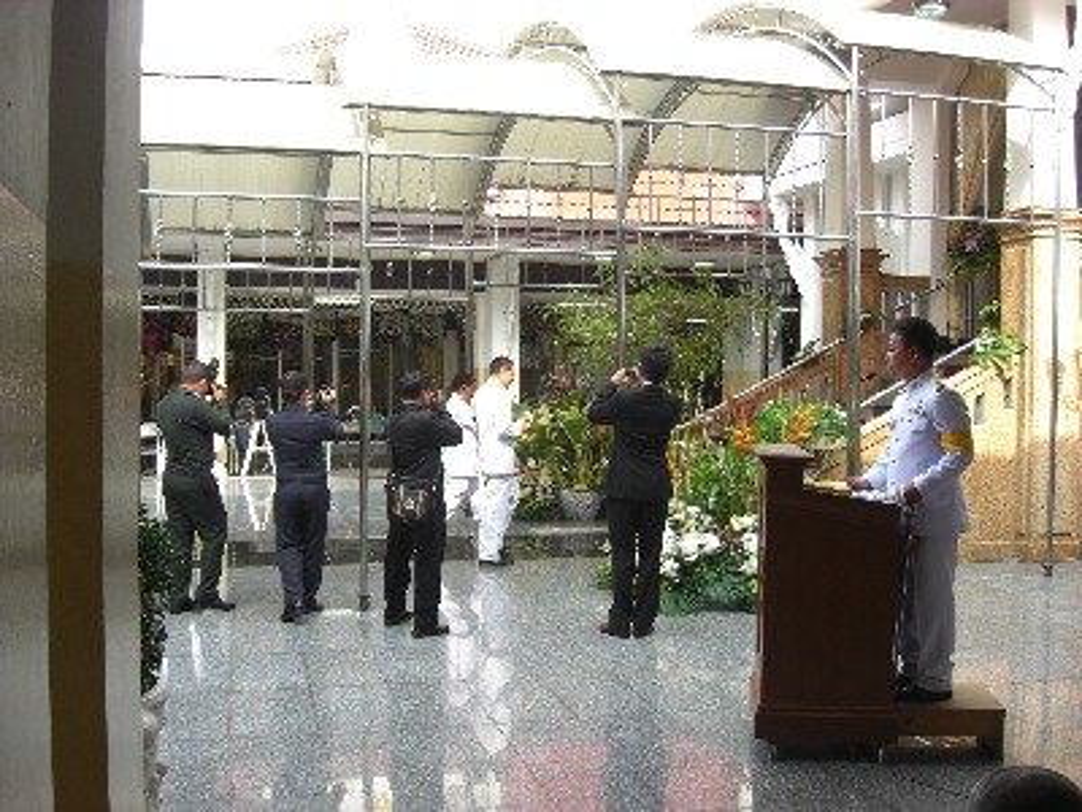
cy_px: 406
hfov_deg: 49.0
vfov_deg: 37.7
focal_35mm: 38
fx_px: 1188
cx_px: 541
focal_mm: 7.9
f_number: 2.8
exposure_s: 1/200
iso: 80
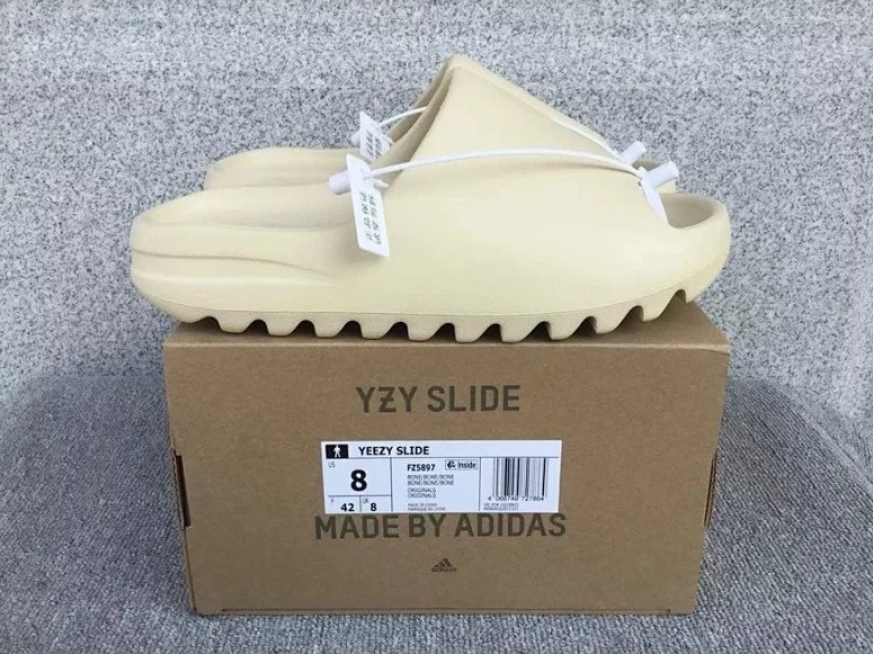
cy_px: 326
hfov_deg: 56.8
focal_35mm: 32
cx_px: 436
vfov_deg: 44.1
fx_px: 807
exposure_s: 1/357
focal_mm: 3.3
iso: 25
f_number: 2.4
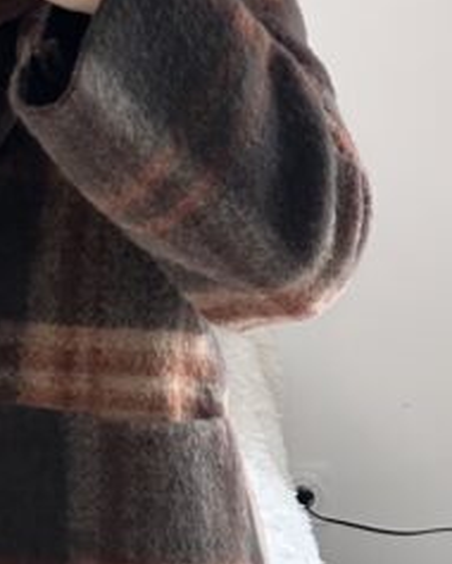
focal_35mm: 158
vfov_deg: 12.1
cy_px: 71
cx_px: -31
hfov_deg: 9.7
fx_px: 2639
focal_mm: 6.86
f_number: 1.78
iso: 800
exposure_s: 1/20
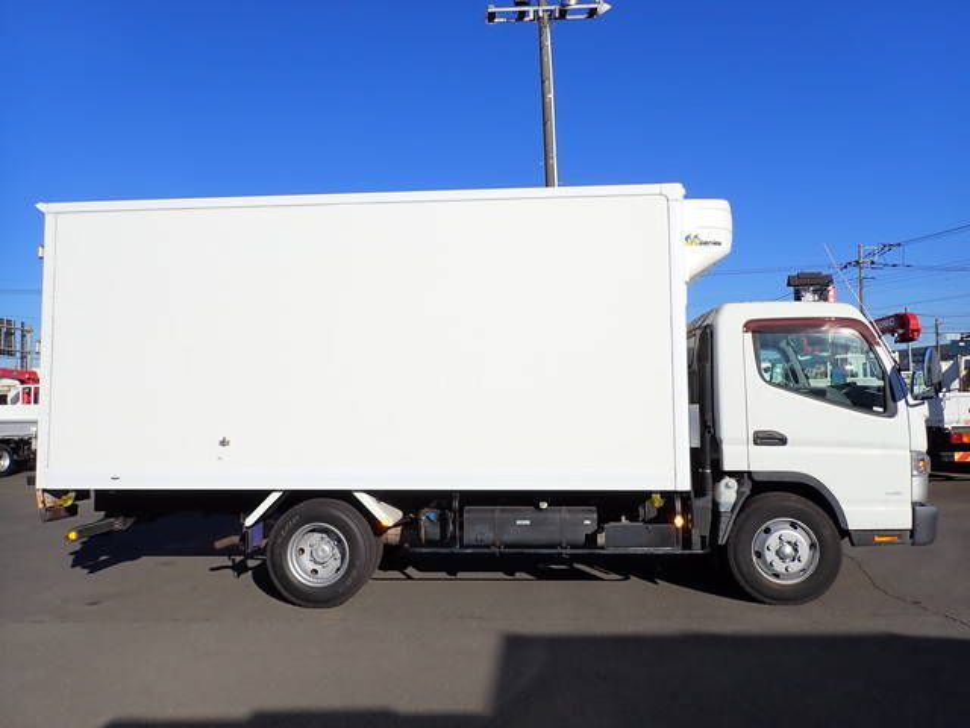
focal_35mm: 25
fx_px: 701
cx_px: 485
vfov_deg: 54.9
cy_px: 364
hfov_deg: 69.4
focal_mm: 4.5
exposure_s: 1/320
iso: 100
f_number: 8
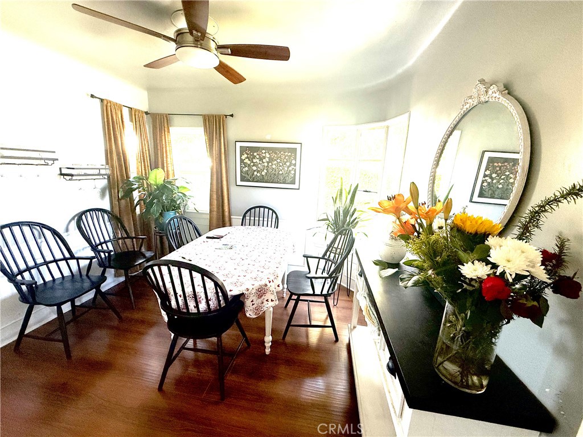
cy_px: 218
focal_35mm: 14
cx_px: 292
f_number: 2.2
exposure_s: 1/99
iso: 125
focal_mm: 2.22
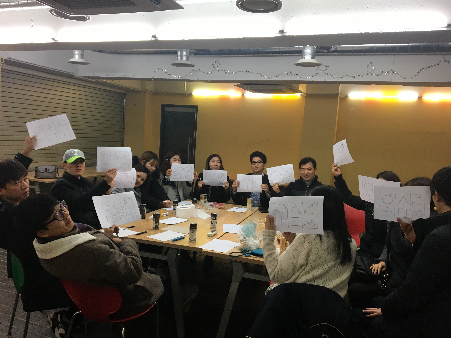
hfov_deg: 61.7
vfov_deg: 48.2
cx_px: 226
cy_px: 169
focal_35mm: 29
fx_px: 378
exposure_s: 1/30
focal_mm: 4.15
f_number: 2.2
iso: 40
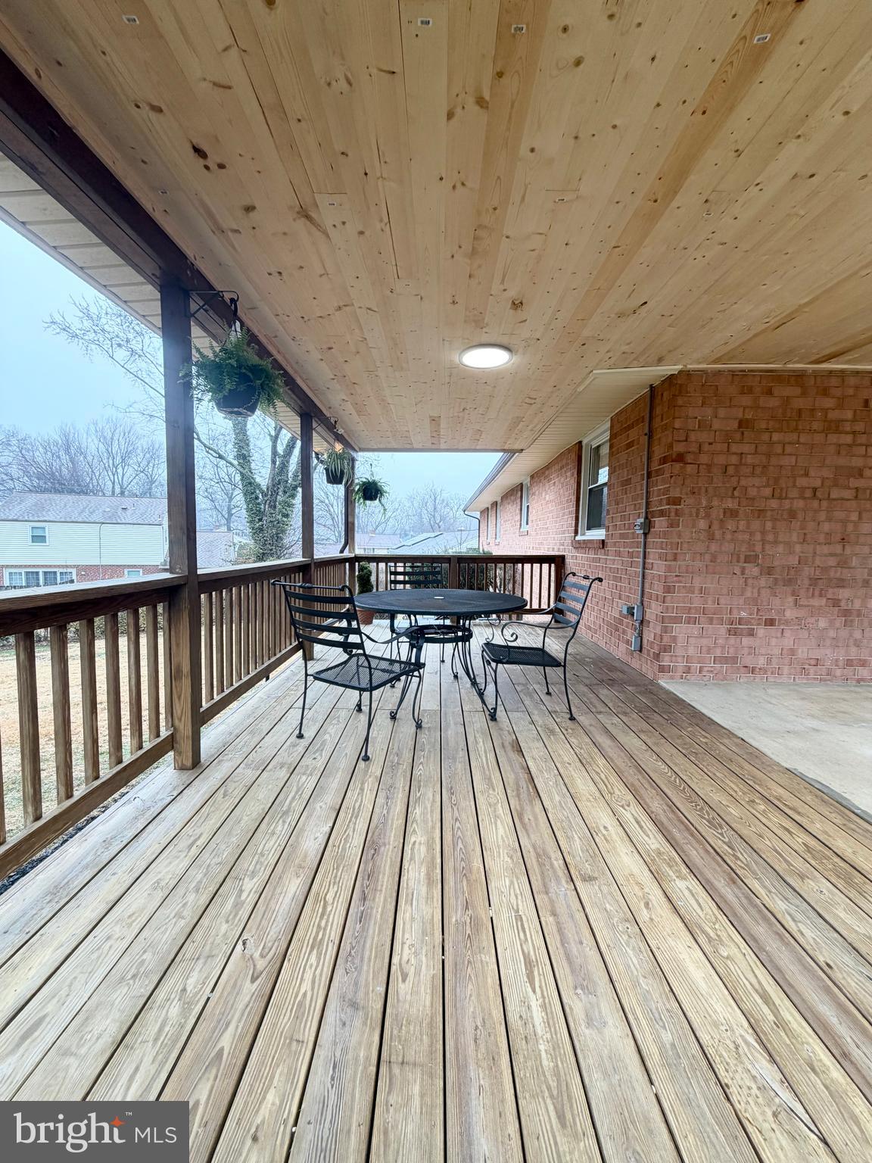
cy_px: 582
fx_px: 470
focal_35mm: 14
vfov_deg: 102.1
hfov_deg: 85.7
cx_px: 436
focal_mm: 2.22
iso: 64
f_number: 2.2
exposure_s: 1/121
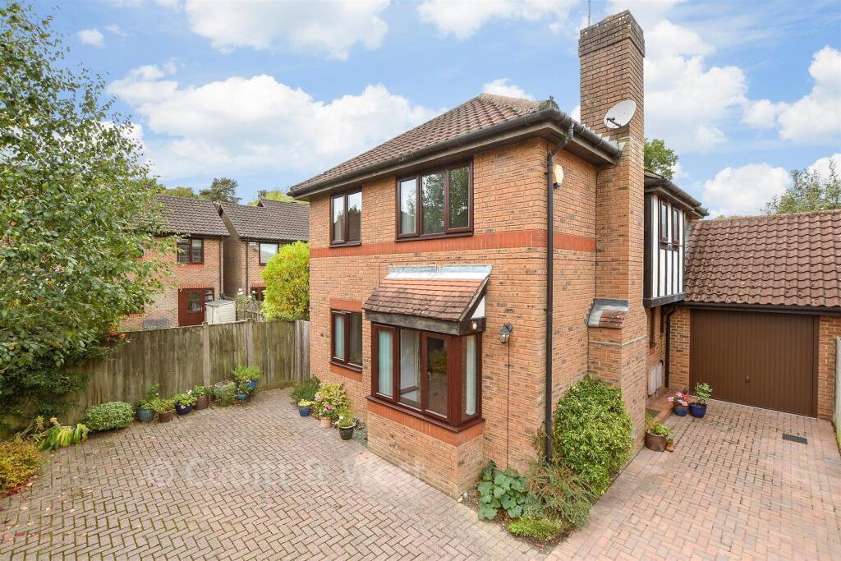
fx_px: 350
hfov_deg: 100.4
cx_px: 420
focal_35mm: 15
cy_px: 280
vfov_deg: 77.3
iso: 160
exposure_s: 1/25
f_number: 10
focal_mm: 10
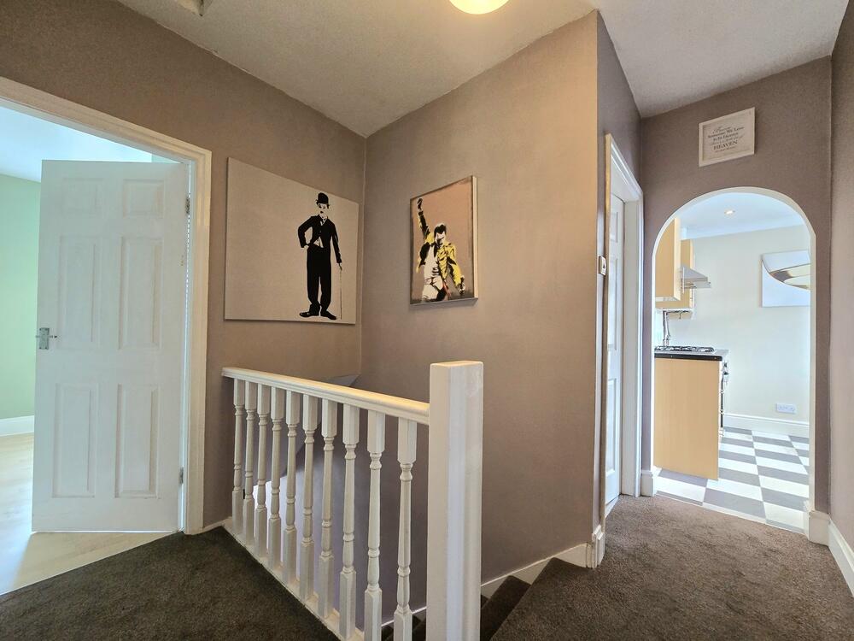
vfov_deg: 89.9
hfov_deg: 106.2
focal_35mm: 13
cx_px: 427
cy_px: 320
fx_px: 321
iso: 320
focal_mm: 2.2
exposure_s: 1/50.3
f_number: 2.2
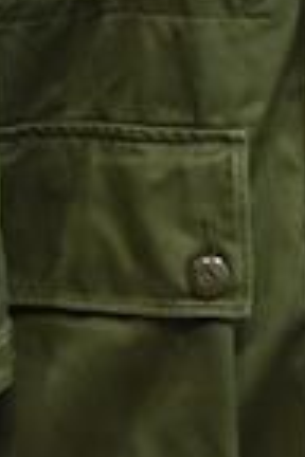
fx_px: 2656
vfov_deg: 9.6
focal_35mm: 209
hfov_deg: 6.5
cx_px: 356
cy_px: -178
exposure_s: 1/80
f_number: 5
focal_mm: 40
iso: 2000
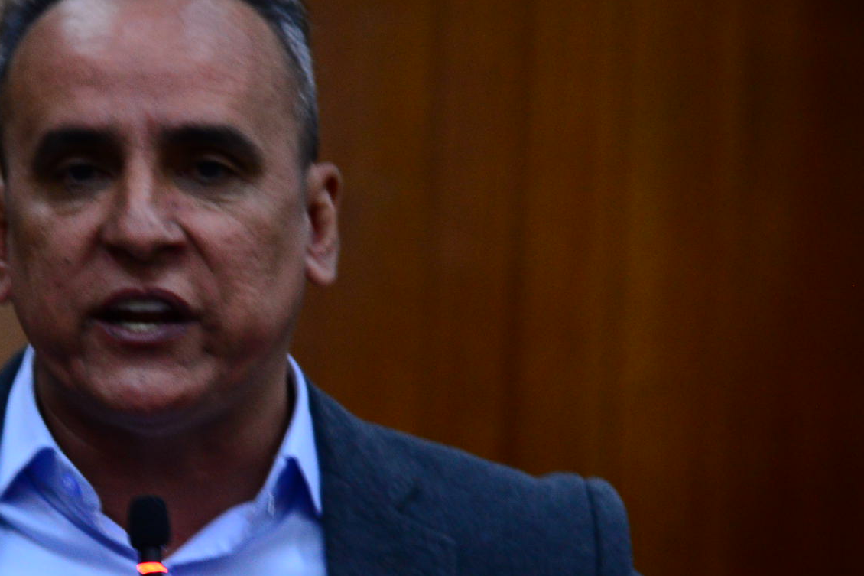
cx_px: 154
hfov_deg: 7.0
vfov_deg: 4.7
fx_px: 7030
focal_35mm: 293
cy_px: 437
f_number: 4.5
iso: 1600
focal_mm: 110
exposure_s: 1/80
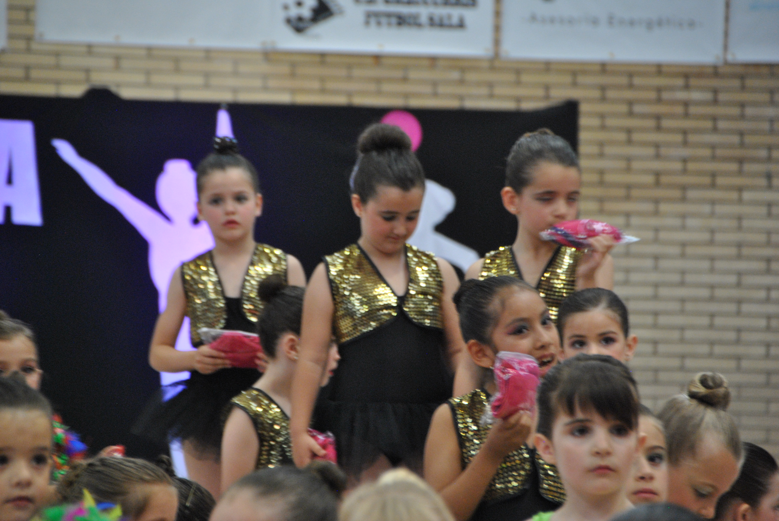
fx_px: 5525
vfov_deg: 5.4
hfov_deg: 8.1
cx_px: 390
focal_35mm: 255
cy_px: 260
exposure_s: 1/50
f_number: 6
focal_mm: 170
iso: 800
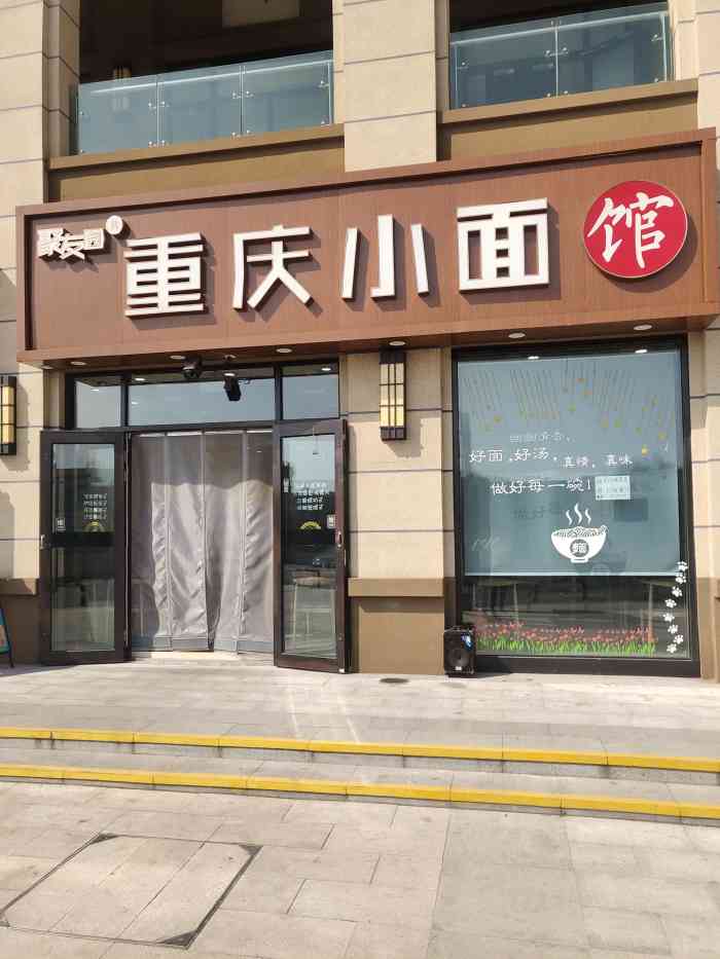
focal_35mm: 30
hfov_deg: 46.8
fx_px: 832
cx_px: 360
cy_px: 480
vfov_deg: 60.0
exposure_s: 1/2500
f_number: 1.8
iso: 50
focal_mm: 4.35
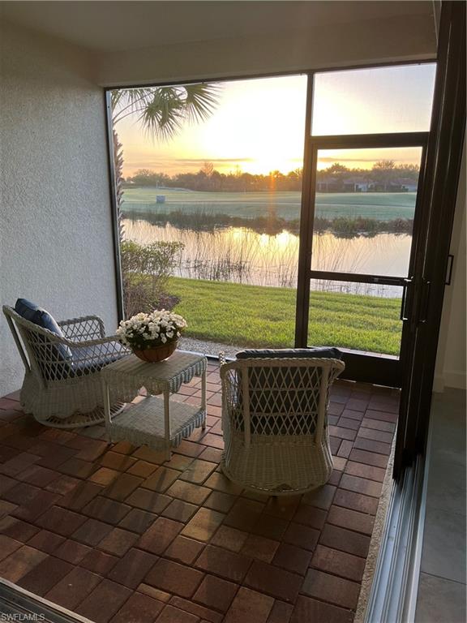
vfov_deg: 67.3
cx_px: 234
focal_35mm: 26
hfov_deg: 53.1
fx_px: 468
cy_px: 312
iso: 40
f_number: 1.6
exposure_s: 1/198
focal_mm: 5.1
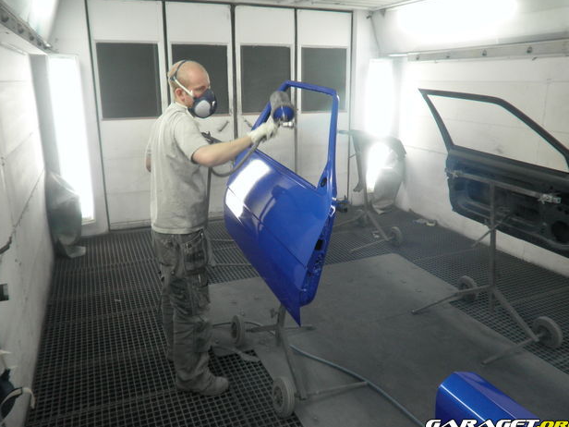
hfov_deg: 65.3
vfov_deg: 51.4
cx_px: 288
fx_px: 444
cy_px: 212
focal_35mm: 27
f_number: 2.6
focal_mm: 4.65
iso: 125
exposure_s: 1/30
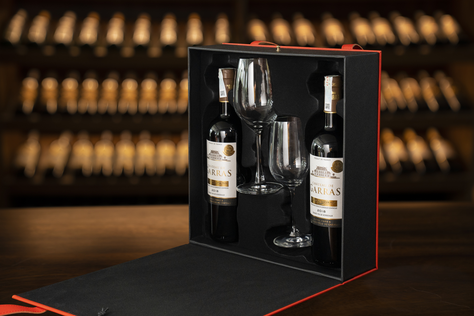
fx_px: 685
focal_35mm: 52
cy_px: 158
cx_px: 237
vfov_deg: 26.0
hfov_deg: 38.2
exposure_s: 1/50
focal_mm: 52
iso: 1000
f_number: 7.1
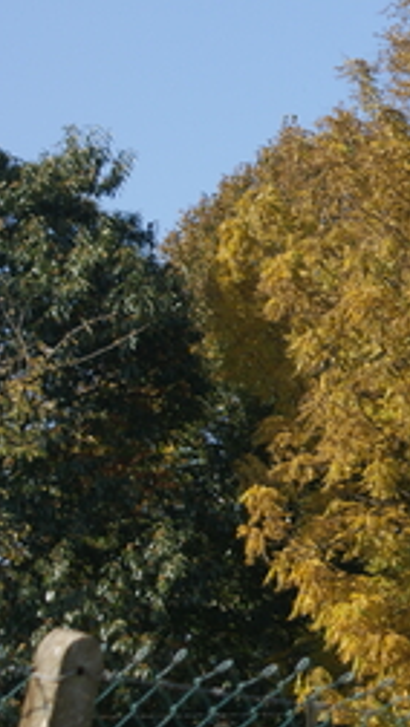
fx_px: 3981
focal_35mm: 206
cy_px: 297
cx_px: 788
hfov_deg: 5.8
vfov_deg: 10.4
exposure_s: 1/320
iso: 100
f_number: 5.6
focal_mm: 55
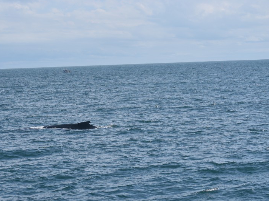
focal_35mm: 121
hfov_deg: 16.3
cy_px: 120
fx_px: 938
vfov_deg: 12.3
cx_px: 73
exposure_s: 1/1600
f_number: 5.6
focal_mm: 55
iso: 200
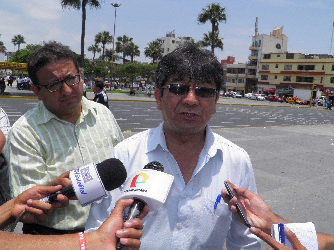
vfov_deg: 46.8
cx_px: 167
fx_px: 289
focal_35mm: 30
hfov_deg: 60.0
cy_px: 125
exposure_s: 1/500
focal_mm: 5.5
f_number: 5.9
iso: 50
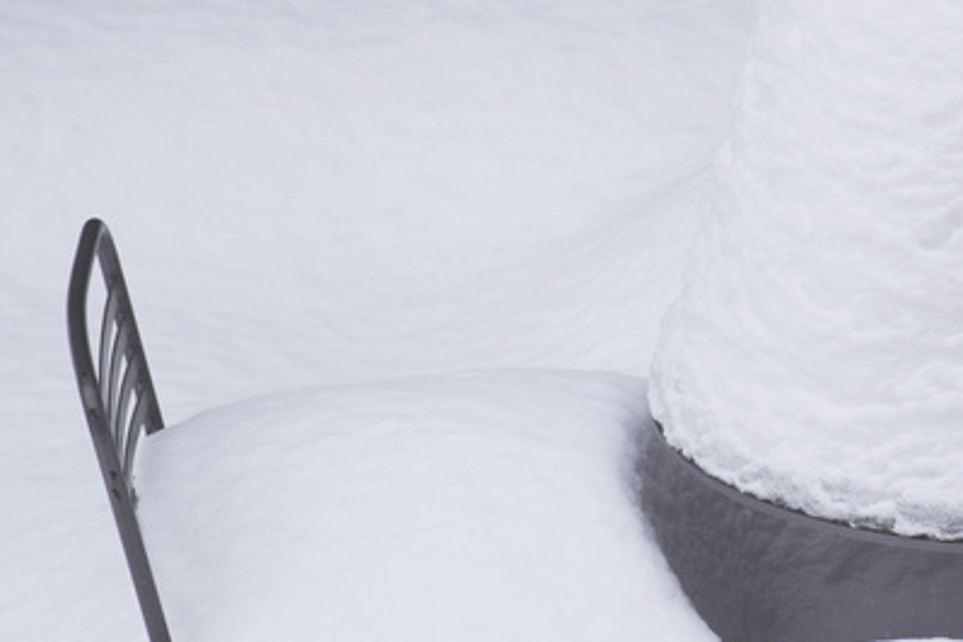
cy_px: 381
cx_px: 1000
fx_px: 10057
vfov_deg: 3.7
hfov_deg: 5.5
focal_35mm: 376
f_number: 9
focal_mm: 100
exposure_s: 1/320
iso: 200
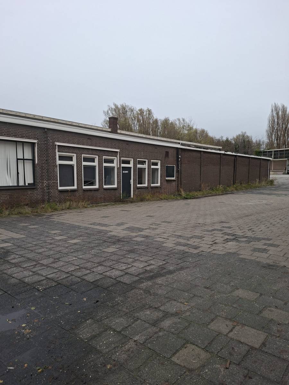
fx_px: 256
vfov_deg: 73.9
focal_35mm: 23
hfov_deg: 58.9
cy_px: 192
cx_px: 144
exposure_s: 1/109
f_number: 1.8
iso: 50
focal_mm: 5.54
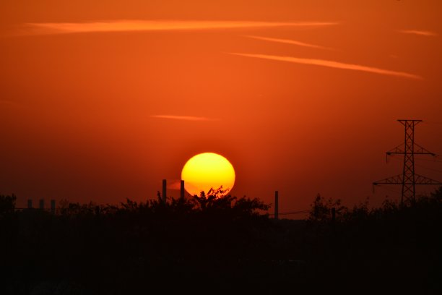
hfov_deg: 4.6
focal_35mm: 450
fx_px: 5525
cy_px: 148
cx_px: 221
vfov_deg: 3.1
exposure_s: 1/1000
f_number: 8
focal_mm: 300
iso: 160
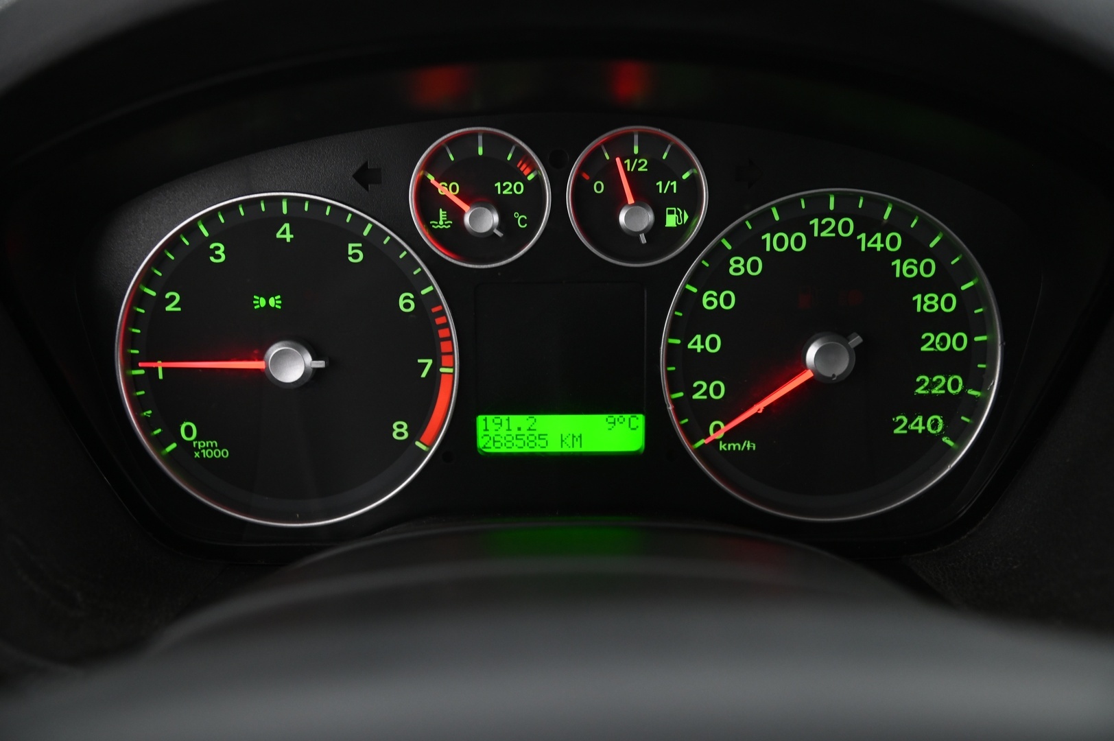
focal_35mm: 40
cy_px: 370
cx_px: 557
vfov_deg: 33.3
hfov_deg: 48.5
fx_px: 1237
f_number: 4
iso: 2000
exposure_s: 1/15
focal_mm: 40
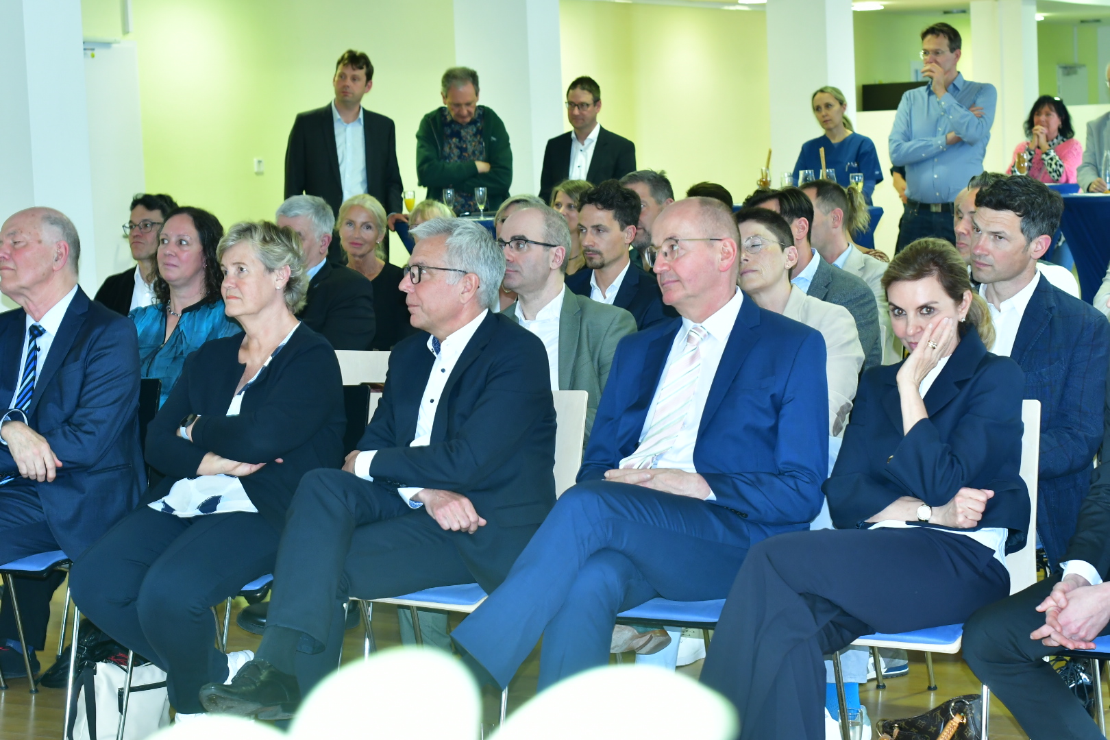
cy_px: 370
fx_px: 2312
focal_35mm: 75
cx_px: 555
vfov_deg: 18.2
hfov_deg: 27.0
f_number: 5.6
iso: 1100
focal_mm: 50
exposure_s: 1/20
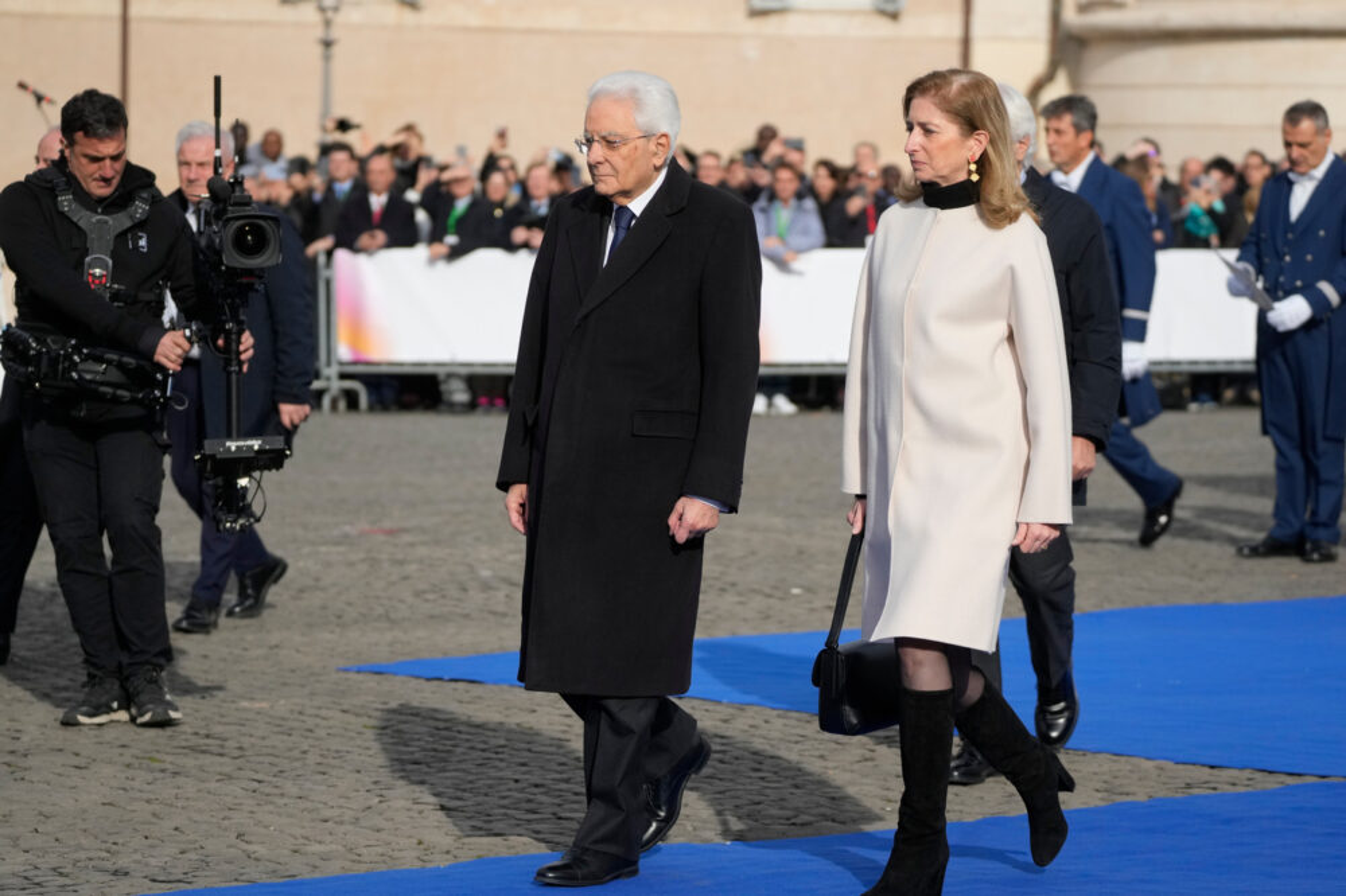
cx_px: 673
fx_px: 5606
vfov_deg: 9.1
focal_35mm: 150
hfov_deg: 13.7
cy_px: 448
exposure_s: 1/6400
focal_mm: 150
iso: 1250
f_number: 5
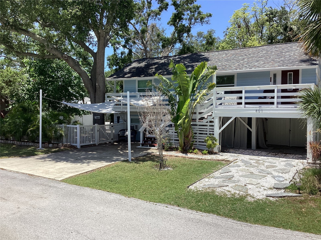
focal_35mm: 31
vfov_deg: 45.4
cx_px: 160
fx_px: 287
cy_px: 120
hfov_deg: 58.4
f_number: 2.4
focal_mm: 3.3
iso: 25
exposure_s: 1/1058
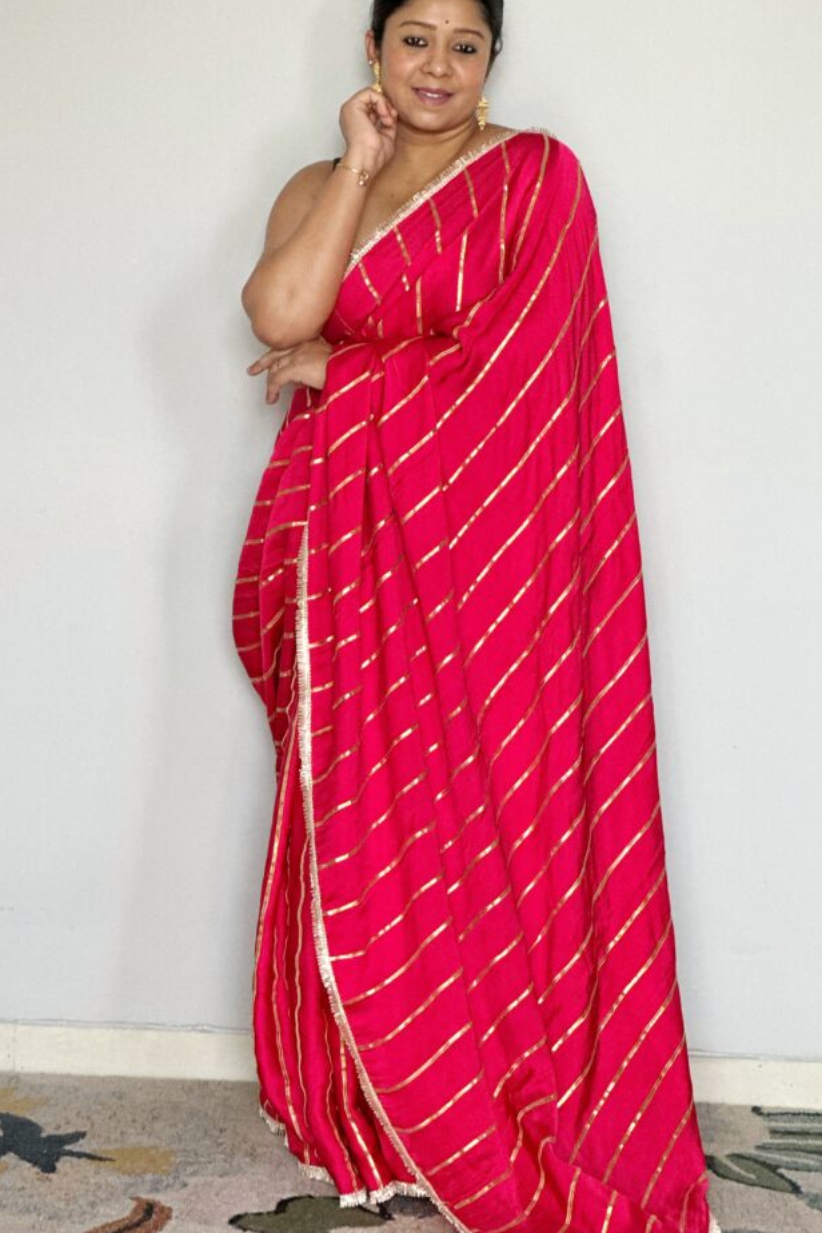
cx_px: 423
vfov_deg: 19.6
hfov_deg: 13.2
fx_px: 3562
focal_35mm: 104
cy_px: 539
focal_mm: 9
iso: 200
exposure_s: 1/121
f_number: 2.8
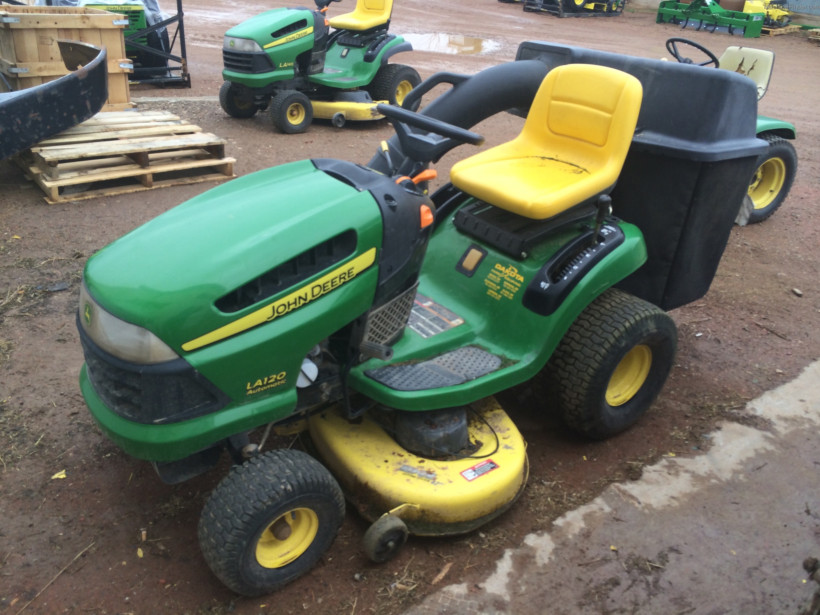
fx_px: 711
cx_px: 410
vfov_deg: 46.8
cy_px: 308
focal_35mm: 30
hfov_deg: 60.0
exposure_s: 1/547
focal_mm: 4.12
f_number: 2.2
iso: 32
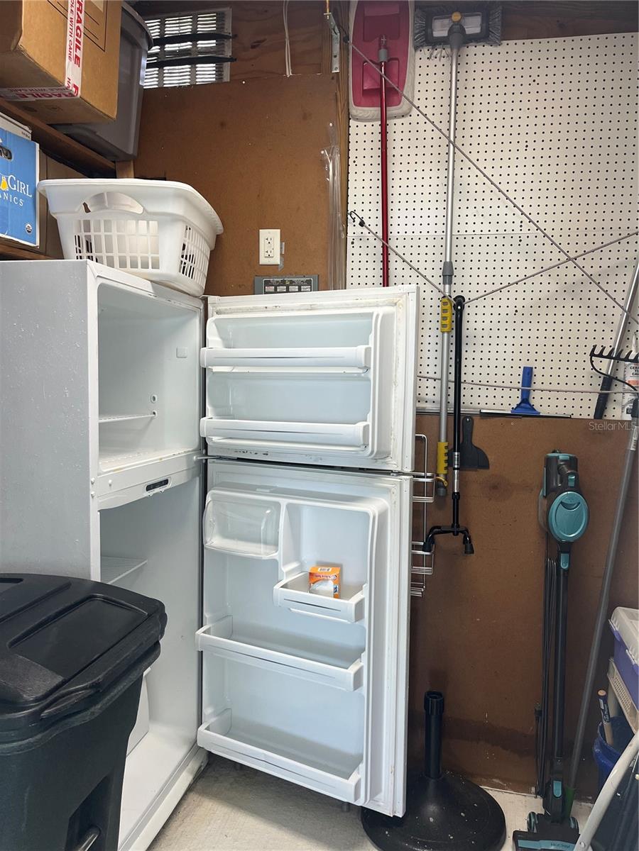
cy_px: 426
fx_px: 640
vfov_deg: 67.3
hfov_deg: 53.1
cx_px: 320
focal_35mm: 26
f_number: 1.6
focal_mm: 5.1
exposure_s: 1/120
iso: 125
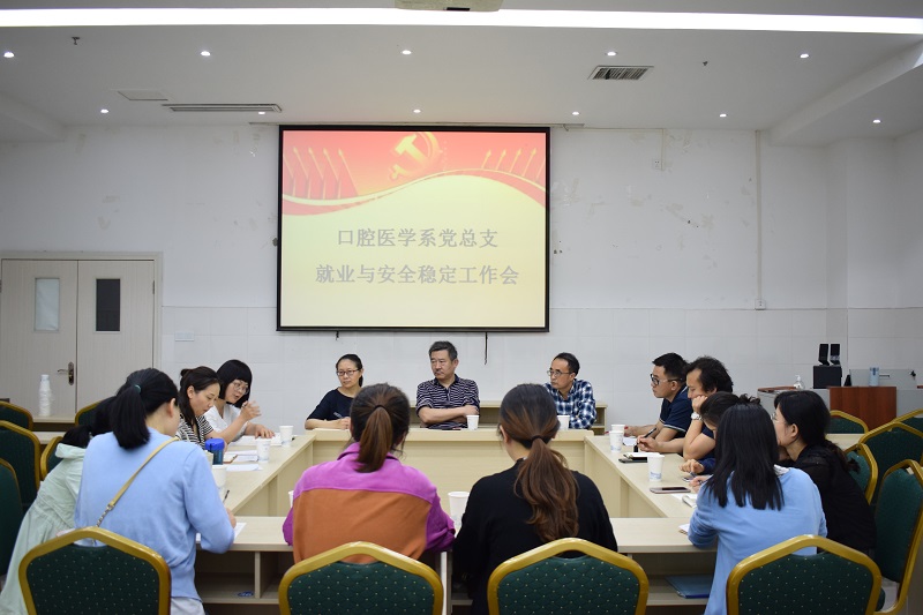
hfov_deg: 53.1
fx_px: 923
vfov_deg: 36.9
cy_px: 308
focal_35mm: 36
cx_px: 462
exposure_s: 1/90
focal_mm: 24
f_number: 4.8
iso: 1000
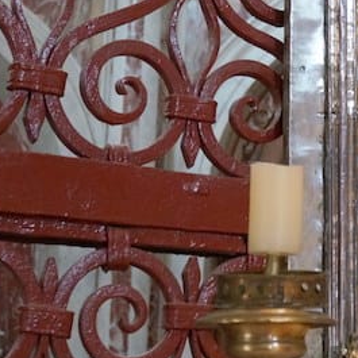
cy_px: 127
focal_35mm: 119
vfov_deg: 14.6
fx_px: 1396
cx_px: 390
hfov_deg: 14.3
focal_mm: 31
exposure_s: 1/60
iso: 2000
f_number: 5
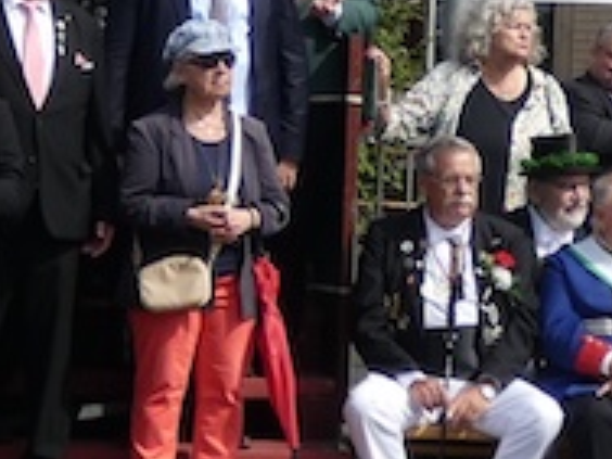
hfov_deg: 7.9
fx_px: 4438
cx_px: 39
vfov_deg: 5.9
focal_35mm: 251
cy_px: 42
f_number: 3.8
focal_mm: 8.2
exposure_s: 1/800
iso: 80
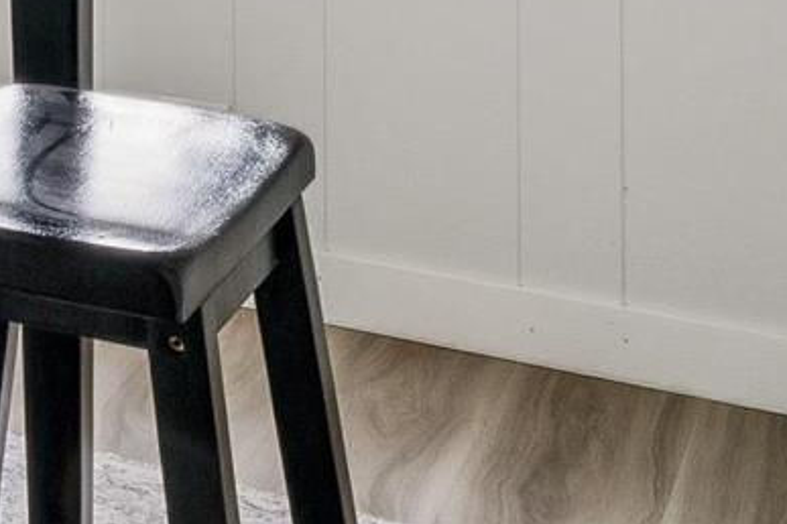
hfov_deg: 11.3
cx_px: -1403
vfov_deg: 9.5
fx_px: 2846
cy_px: -674
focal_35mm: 130
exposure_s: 1/13
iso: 400
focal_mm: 16.4
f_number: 13
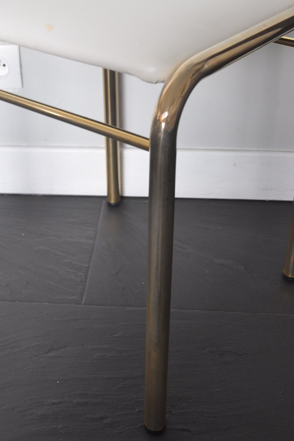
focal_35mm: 56
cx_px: 116
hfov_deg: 24.1
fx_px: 686
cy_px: 164
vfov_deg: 35.4
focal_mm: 24
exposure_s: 1/80
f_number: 4.5
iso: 400
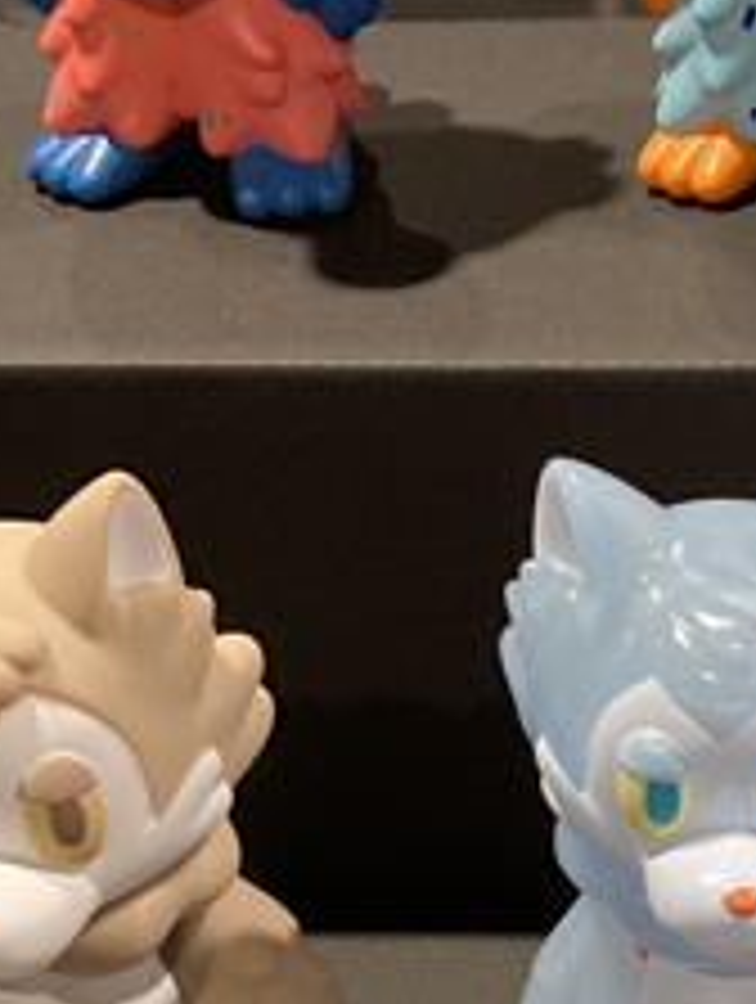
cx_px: 891
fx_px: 3397
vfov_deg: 16.3
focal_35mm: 117
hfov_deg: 12.4
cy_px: 1128
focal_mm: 3.99
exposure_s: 1/43
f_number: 1.8
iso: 320
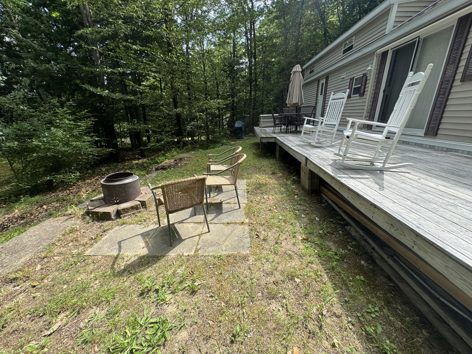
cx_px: 236
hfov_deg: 102.1
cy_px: 177
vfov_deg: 85.7
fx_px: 191
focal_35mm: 14
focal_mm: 2.22
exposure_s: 1/596
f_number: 2.2
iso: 40
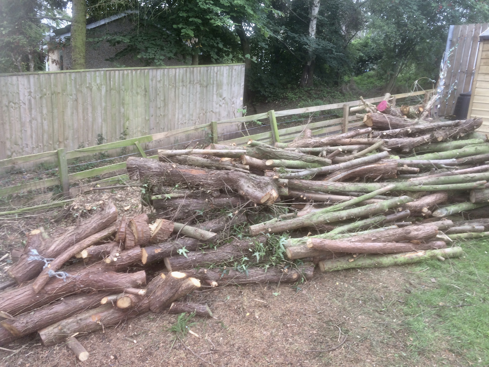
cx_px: 244
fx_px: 410
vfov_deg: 48.2
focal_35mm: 29
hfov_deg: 61.7
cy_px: 184
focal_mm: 4.15
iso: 32
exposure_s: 1/102
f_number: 2.2
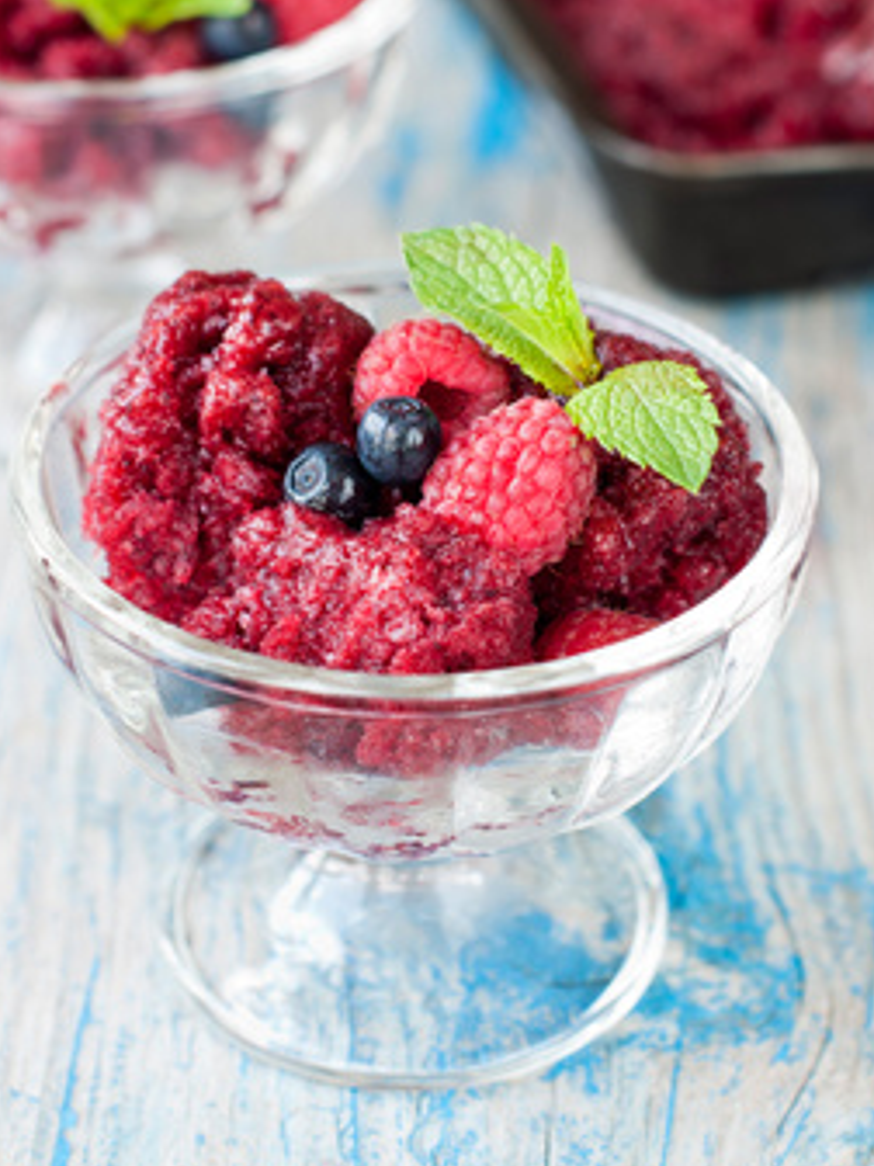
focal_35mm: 91
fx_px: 3063
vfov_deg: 21.5
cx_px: 468
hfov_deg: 16.2
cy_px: 456
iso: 100
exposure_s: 1/15
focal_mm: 50
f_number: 4.5
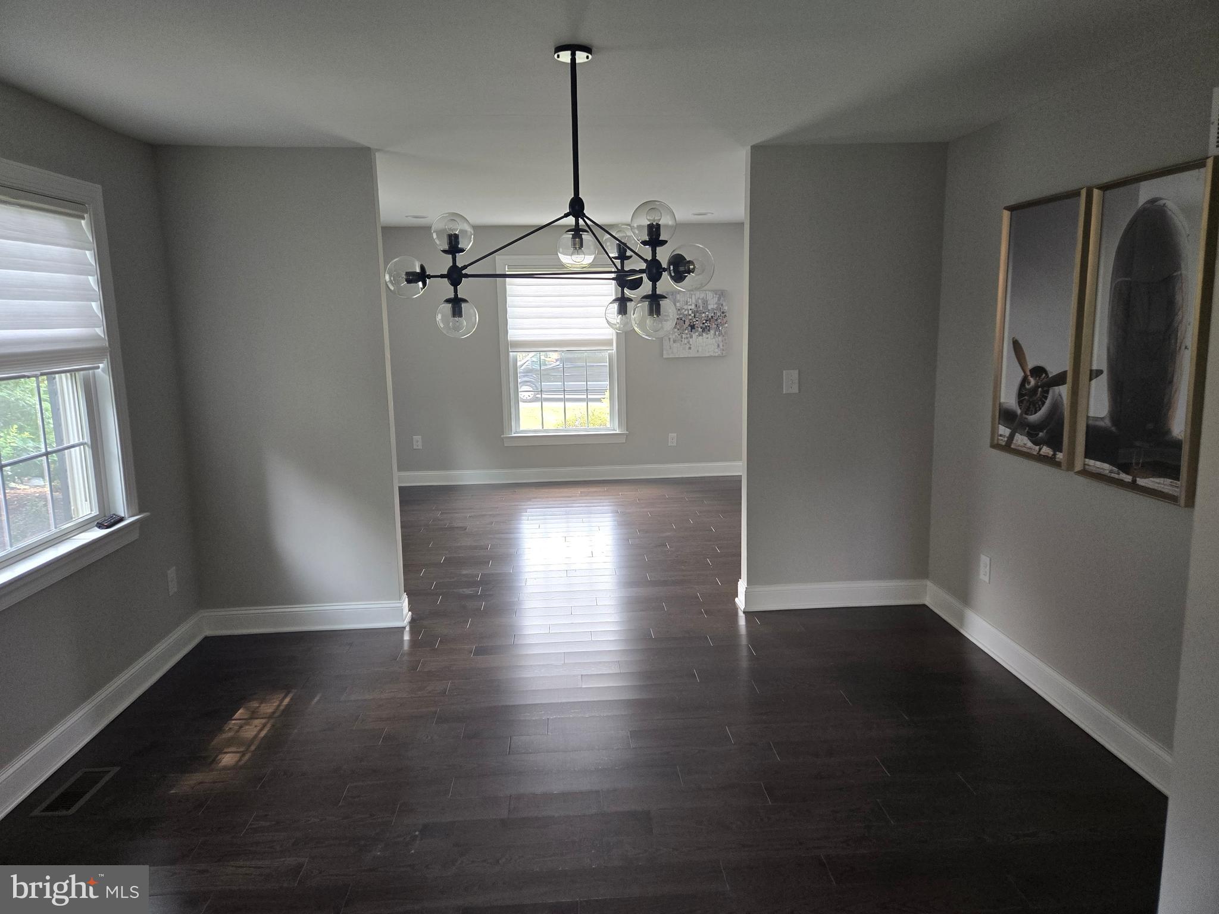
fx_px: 810
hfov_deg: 73.9
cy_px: 457
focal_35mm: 23
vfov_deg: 58.9
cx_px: 610
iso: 200
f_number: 1.8
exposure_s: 1/120
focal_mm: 5.4
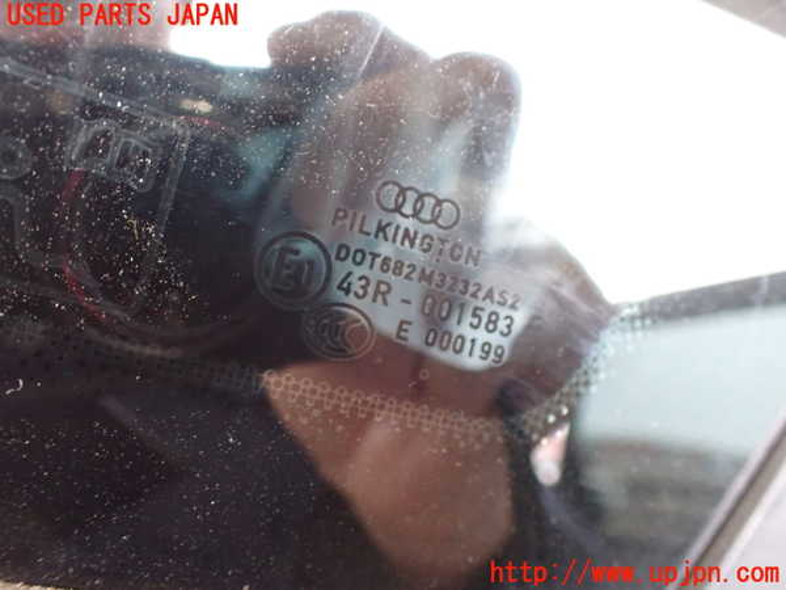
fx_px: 681
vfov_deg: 46.8
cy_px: 295
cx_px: 393
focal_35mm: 30
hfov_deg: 60.0
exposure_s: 1/30
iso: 1000
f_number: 2.3
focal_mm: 5.4
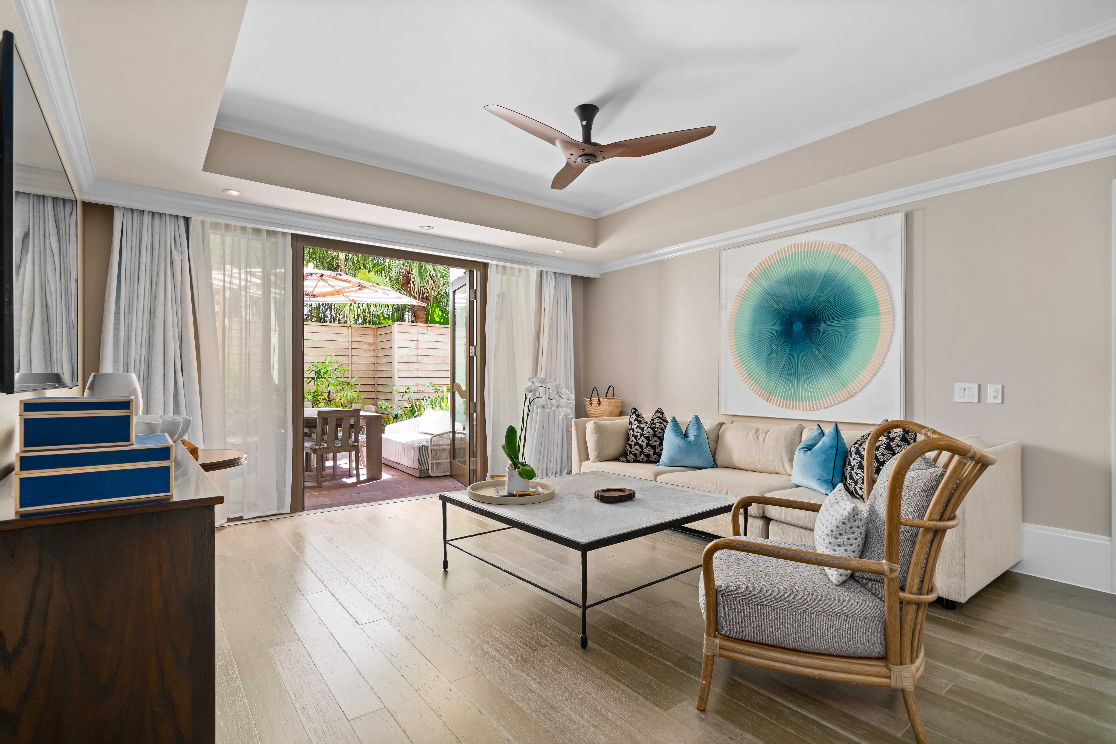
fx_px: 527
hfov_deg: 93.3
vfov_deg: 70.4
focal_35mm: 17
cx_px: 558
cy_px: 372
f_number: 7.1
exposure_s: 1/4
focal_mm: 17
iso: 320
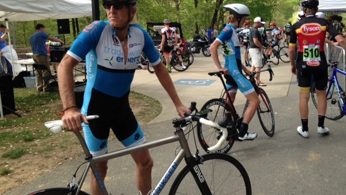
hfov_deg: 54.0
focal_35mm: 37
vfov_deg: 31.8
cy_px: 70
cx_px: 177
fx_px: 339
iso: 50
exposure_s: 1/339
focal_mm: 4.12
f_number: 2.4
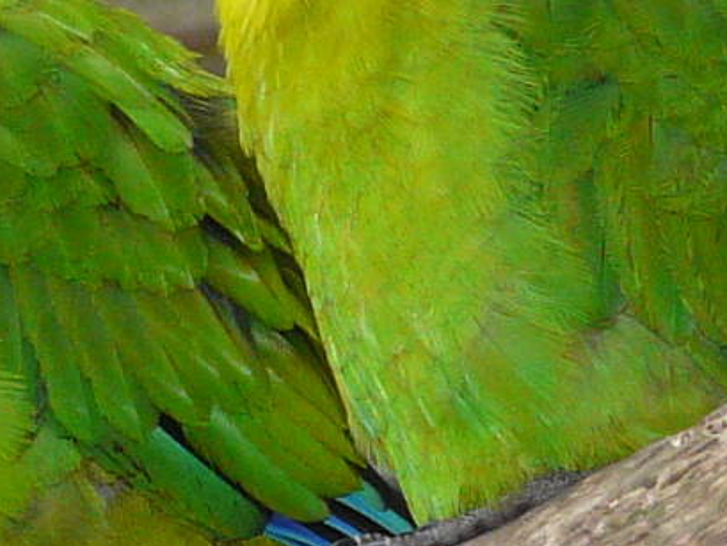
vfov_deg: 1.4
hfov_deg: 1.8
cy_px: 299
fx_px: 22920
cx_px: 393
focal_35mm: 1091
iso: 160
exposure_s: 1/80
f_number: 3.6
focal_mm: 28.8
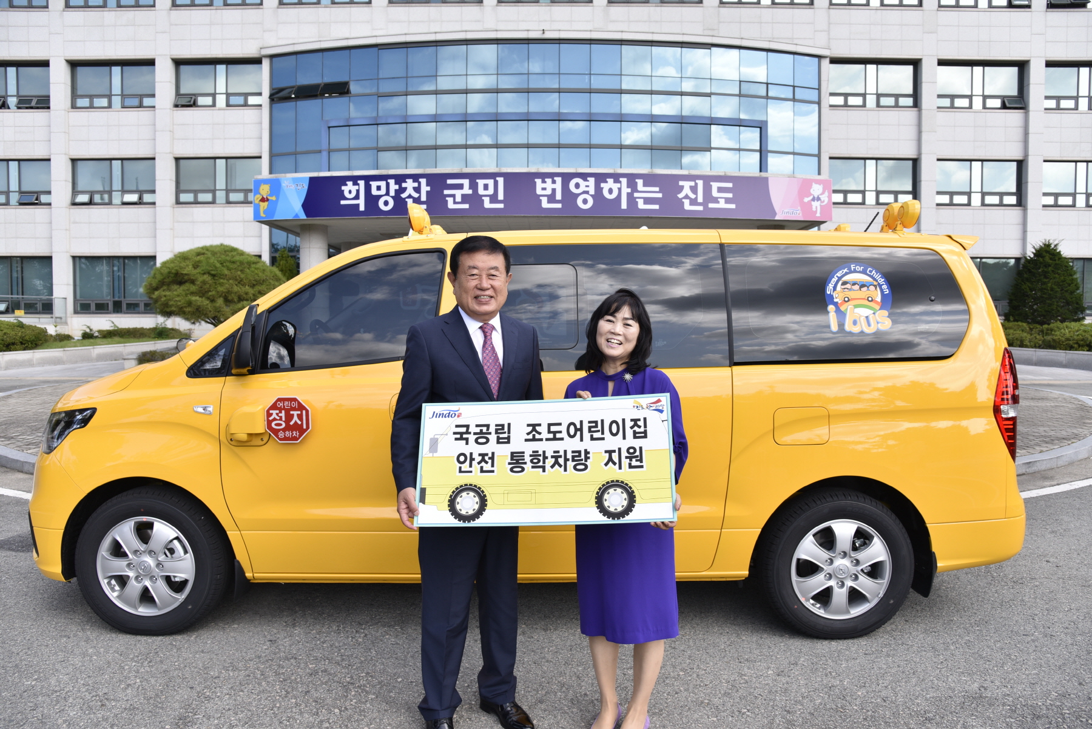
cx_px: 546
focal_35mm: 24
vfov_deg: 53.2
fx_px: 728
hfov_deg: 73.7
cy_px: 364
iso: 100
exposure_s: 1/125
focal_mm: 24
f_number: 6.3
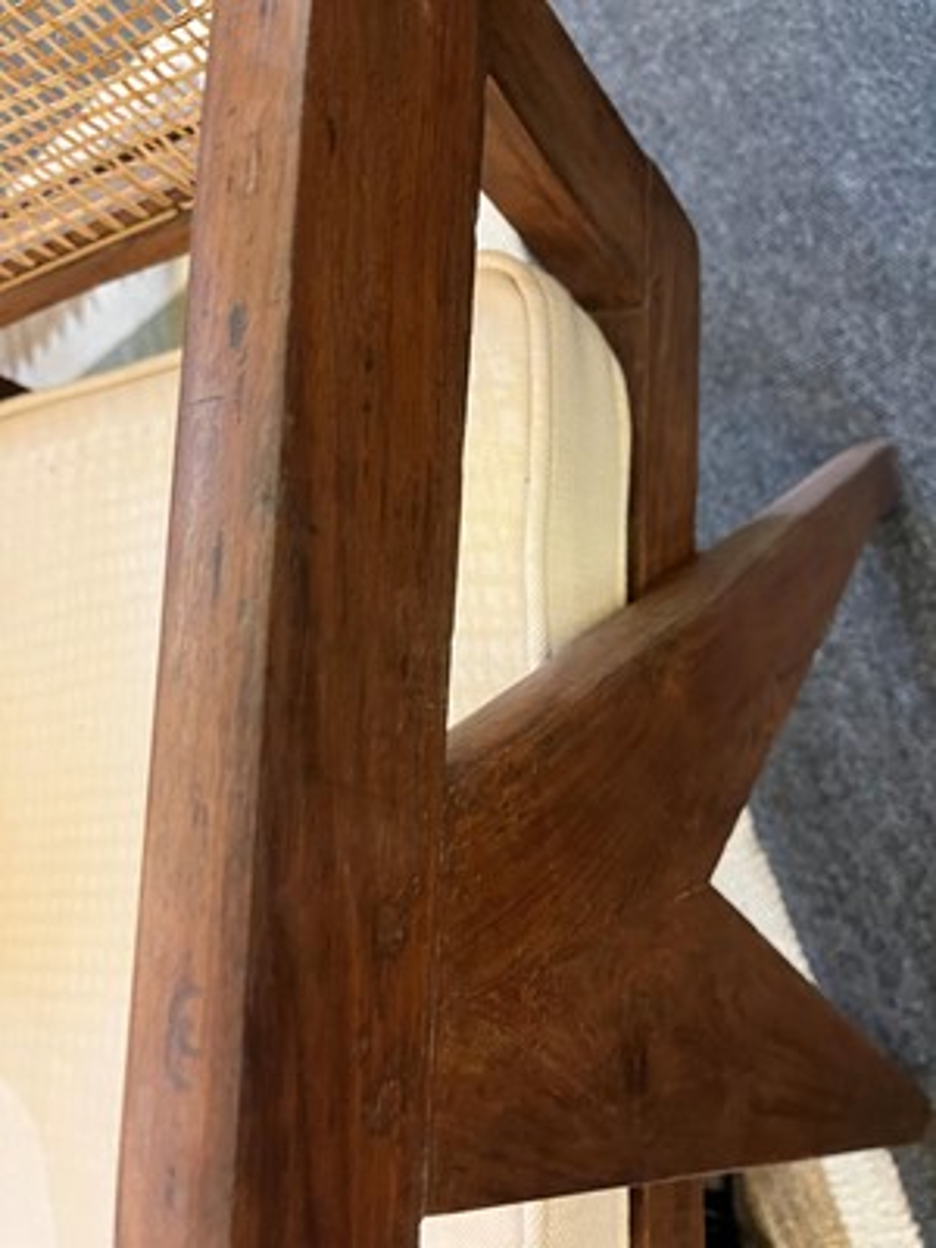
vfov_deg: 67.3
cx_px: 468
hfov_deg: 53.1
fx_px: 937
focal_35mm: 26
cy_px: 624
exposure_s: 1/50
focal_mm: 5.1
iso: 500
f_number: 1.6
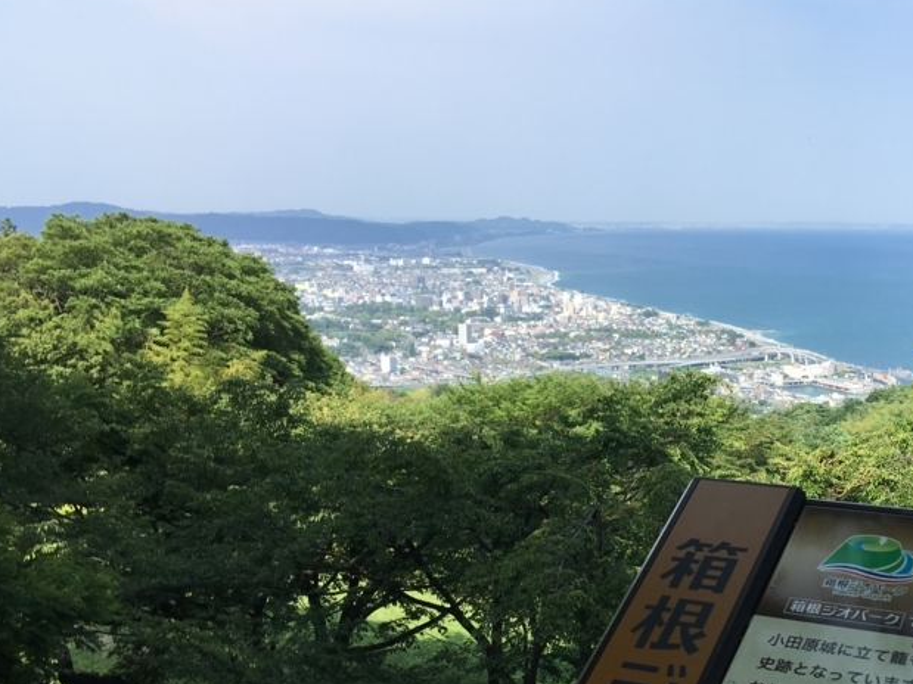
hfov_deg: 38.0
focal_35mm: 48
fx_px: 1266
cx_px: 746
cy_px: 456
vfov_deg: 30.0
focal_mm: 4.15
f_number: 2.2
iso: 25
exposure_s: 1/1040
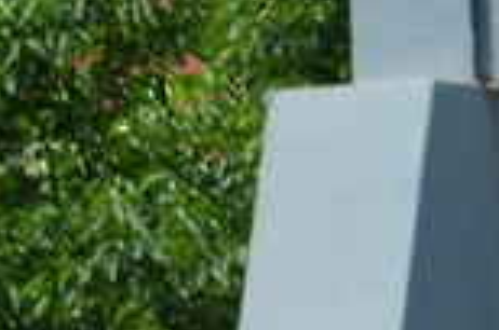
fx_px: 11762
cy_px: -226
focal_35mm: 850
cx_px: -862
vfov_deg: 1.6
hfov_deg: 2.4
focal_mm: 85
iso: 200
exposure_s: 1/500
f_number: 8
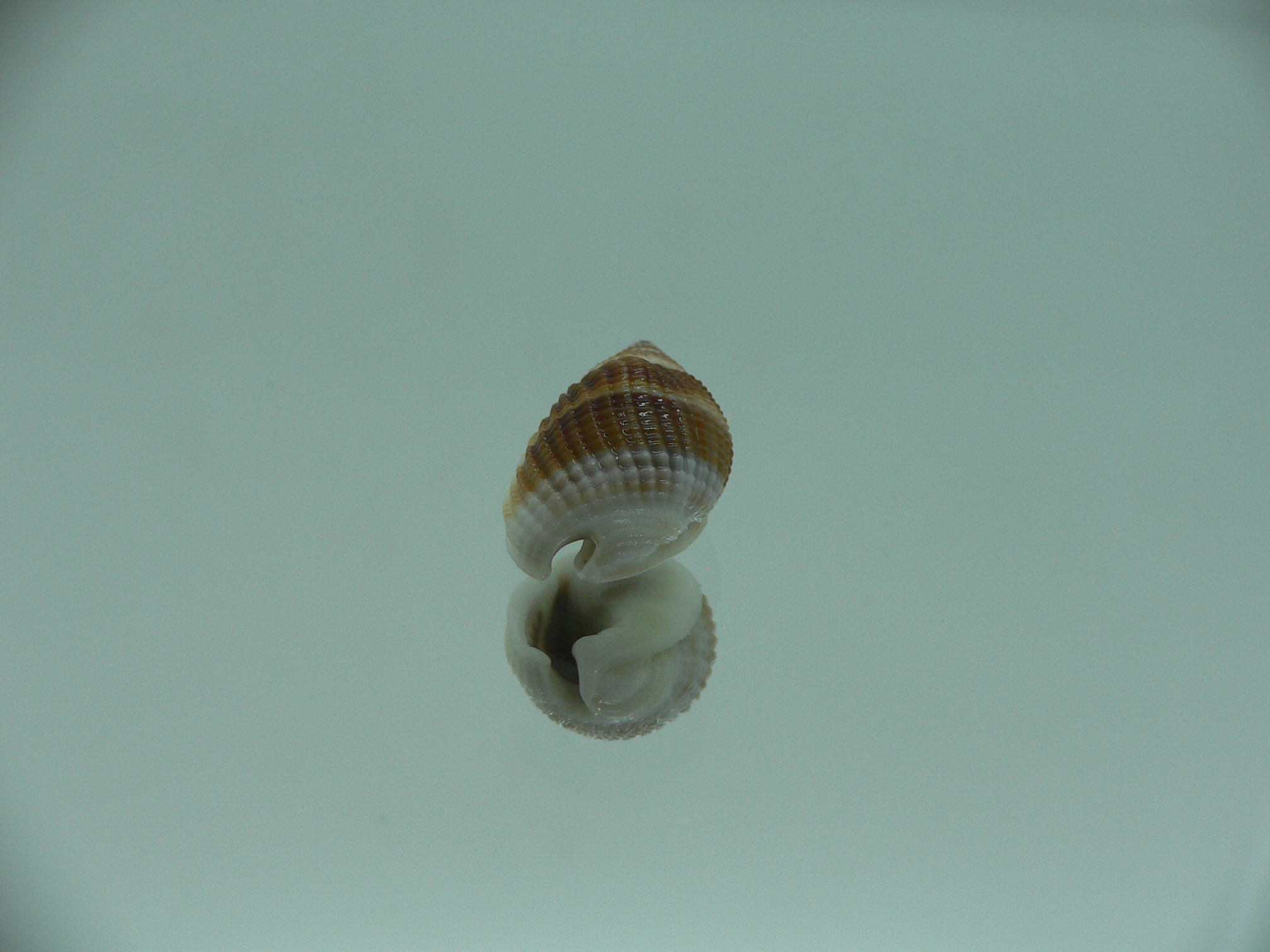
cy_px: 476
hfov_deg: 52.6
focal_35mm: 35
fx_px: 1284
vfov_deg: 40.7
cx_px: 635
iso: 80
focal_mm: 4.6
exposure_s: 1/80
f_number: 2.8
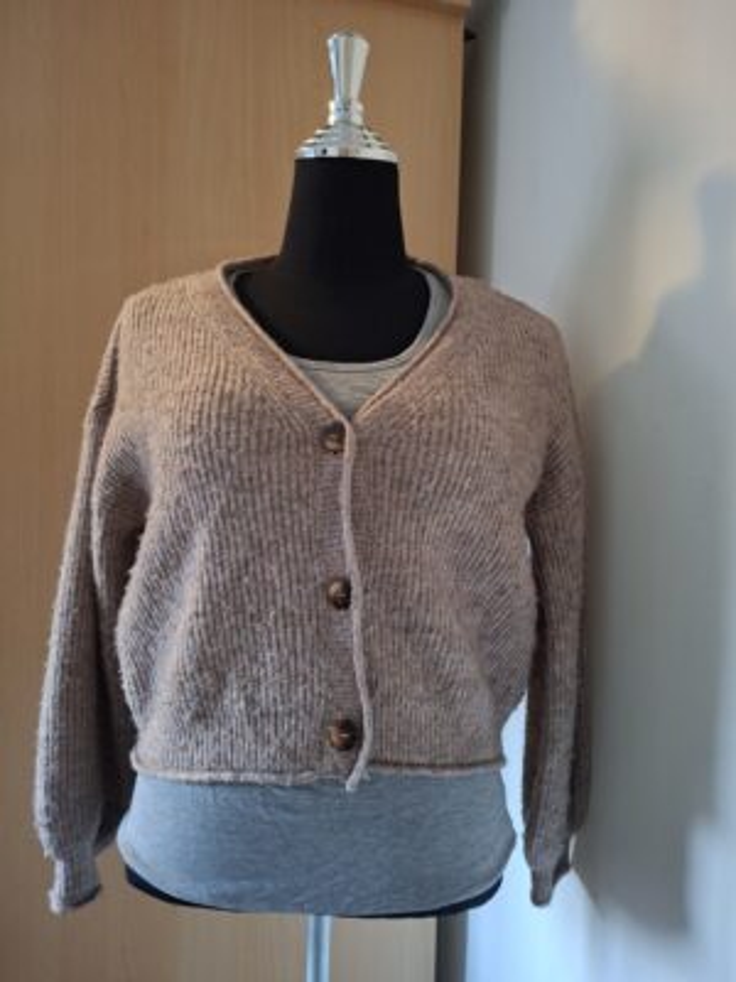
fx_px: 652
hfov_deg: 58.9
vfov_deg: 73.9
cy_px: 491
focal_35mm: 23
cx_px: 368
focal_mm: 5.54
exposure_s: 1/24
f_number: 1.8
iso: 400
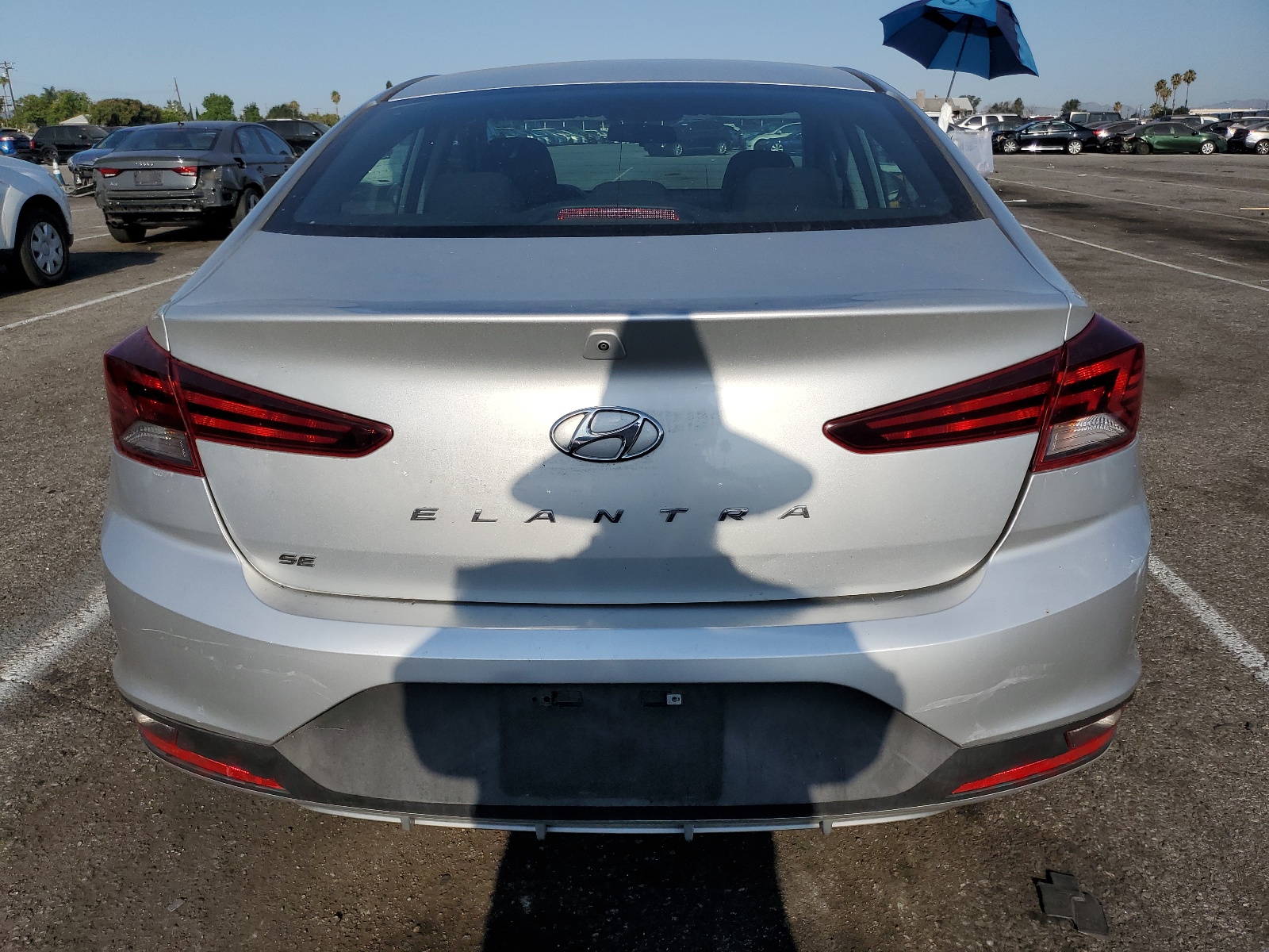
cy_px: 476
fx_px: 953
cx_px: 634
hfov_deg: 67.3
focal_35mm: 26
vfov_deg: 53.1
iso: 50
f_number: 1.5
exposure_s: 1/10000
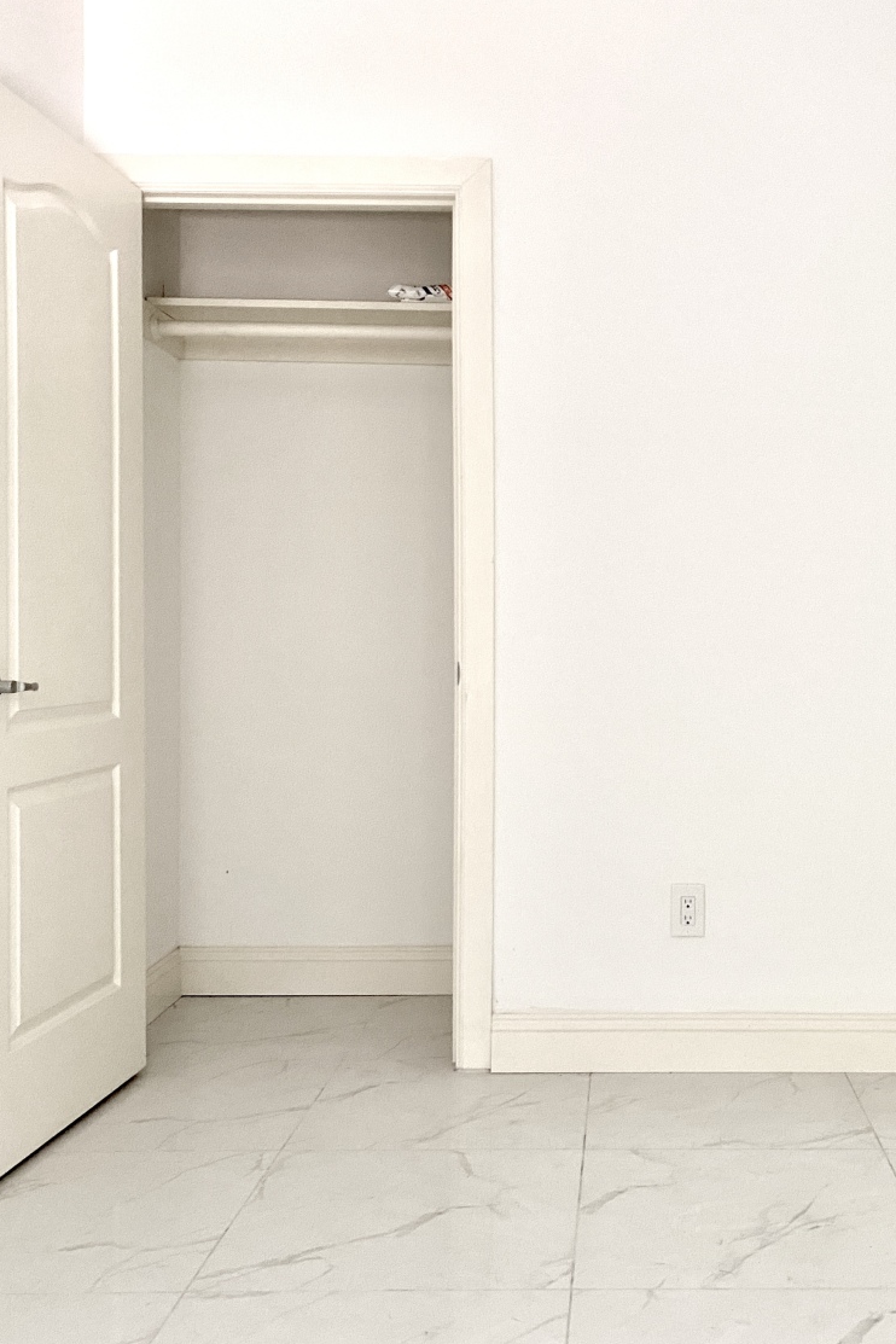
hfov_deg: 35.3
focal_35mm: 37
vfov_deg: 51.9
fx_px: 1381
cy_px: 656
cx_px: 656
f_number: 1.8
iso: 200
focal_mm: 4.25
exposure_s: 1/60
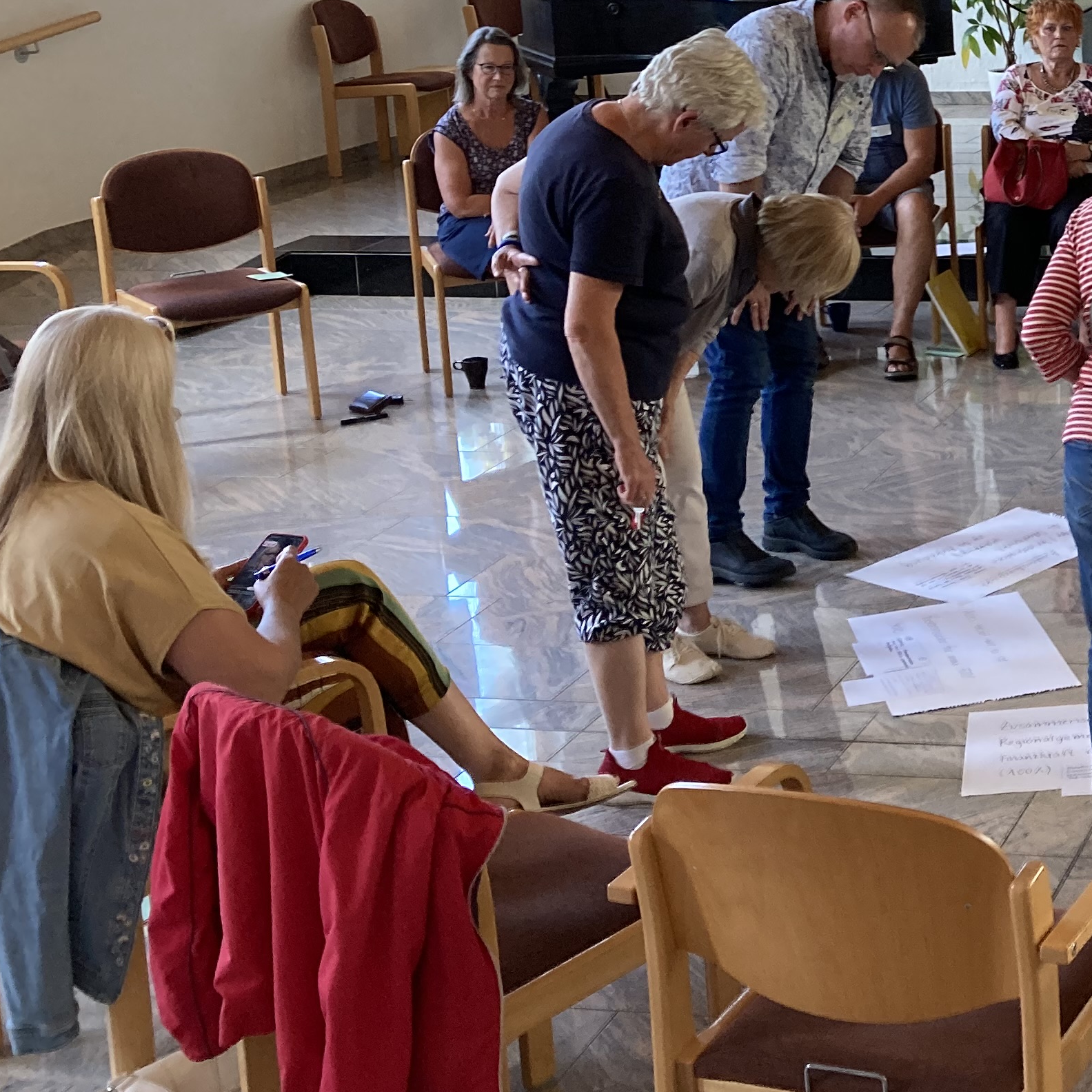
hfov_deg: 24.6
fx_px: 2248
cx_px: 1332
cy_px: 160
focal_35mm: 63
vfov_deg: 26.6
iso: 125
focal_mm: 3.99
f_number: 1.8
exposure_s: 1/60
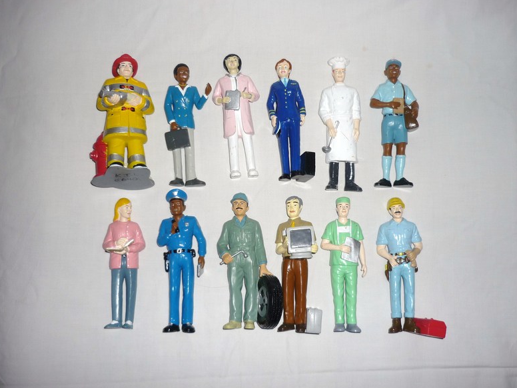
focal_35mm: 34
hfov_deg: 54.0
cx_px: 262
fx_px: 508
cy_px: 198
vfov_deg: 41.8
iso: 100
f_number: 2.8
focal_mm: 5.5
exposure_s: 1/30
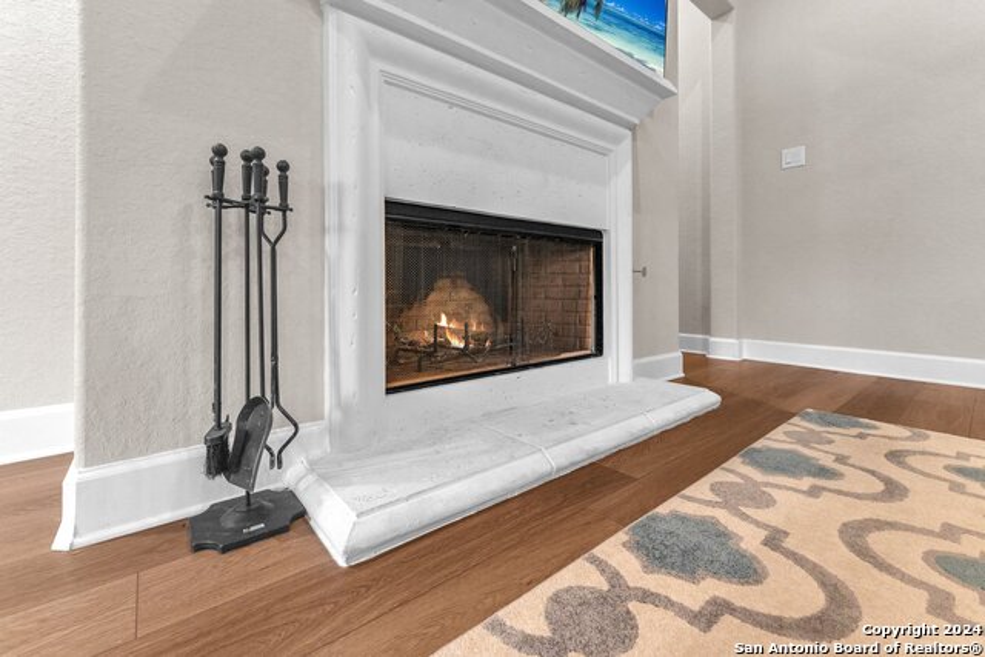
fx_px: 383
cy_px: 328
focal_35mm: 14
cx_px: 492
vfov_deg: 81.2
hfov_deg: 104.2
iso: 1000
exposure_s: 1/100
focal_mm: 14
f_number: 6.3
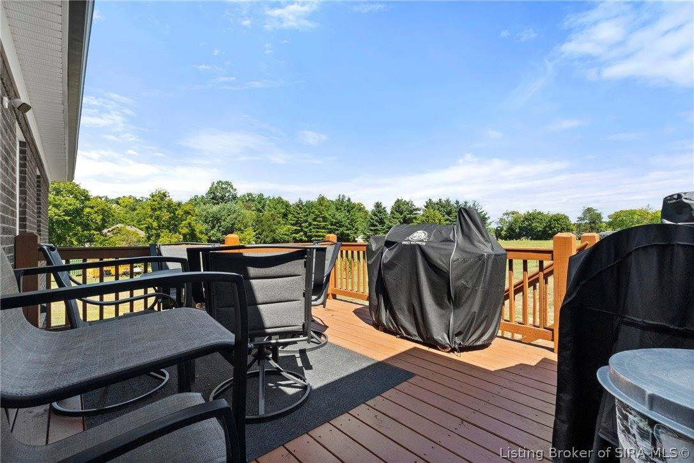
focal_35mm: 15
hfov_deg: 100.4
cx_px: 347
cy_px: 232
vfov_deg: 77.3
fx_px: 289
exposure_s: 1/400
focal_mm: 10
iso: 400
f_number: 8
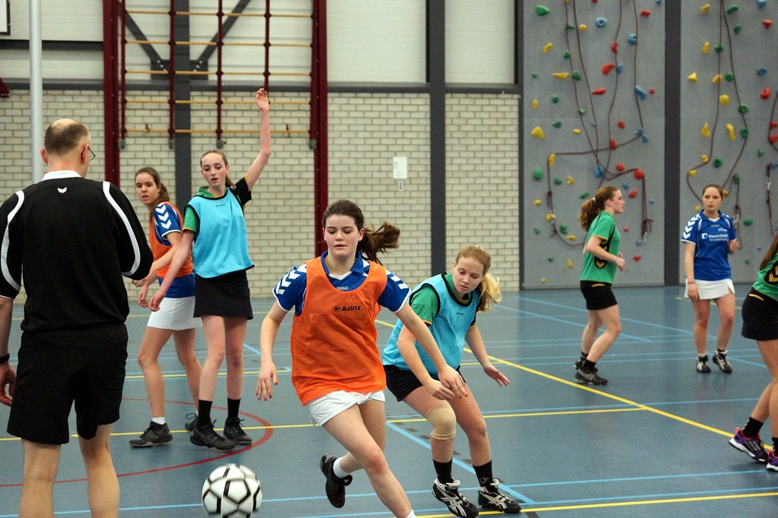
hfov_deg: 27.0
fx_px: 1620
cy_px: 259
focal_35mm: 75
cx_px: 389
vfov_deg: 18.2
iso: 1250
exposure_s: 1/320
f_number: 2.8
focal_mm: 50
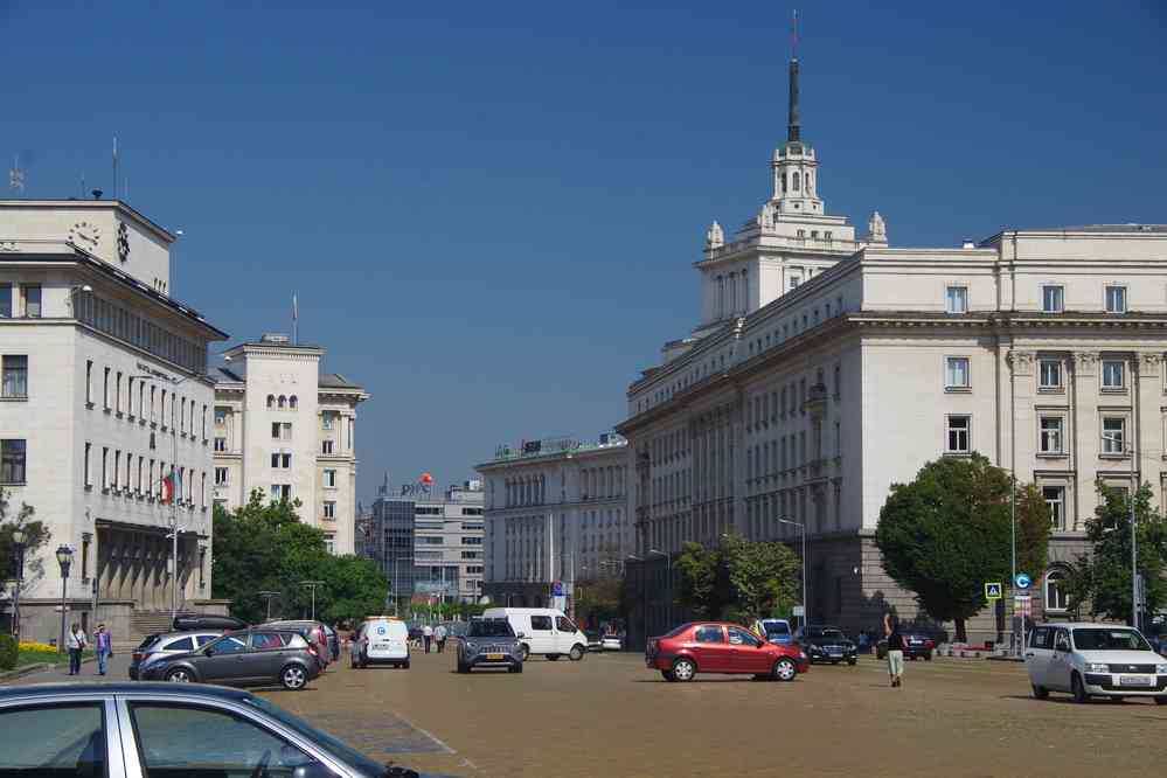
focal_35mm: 82
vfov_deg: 16.6
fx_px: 2674
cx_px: 584
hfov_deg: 24.6
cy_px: 389
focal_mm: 55
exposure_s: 1/160
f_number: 11
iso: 200
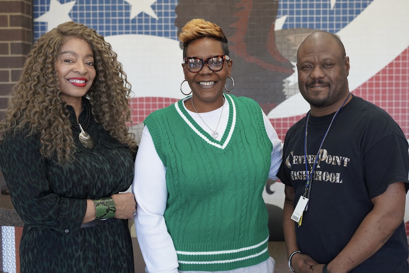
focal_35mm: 50
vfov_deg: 27.0
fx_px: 568
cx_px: 204
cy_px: 136
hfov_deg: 39.6
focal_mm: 50
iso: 3200
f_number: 4
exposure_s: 1/160
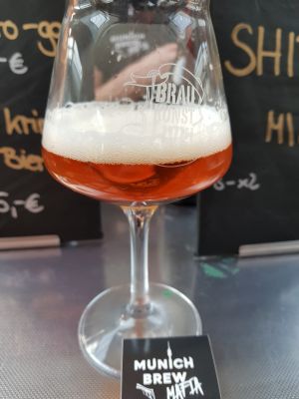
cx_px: 150
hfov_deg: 53.1
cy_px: 200
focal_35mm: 26
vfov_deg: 67.3
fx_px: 299
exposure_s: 1/50
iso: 100
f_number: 1.7
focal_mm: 4.2
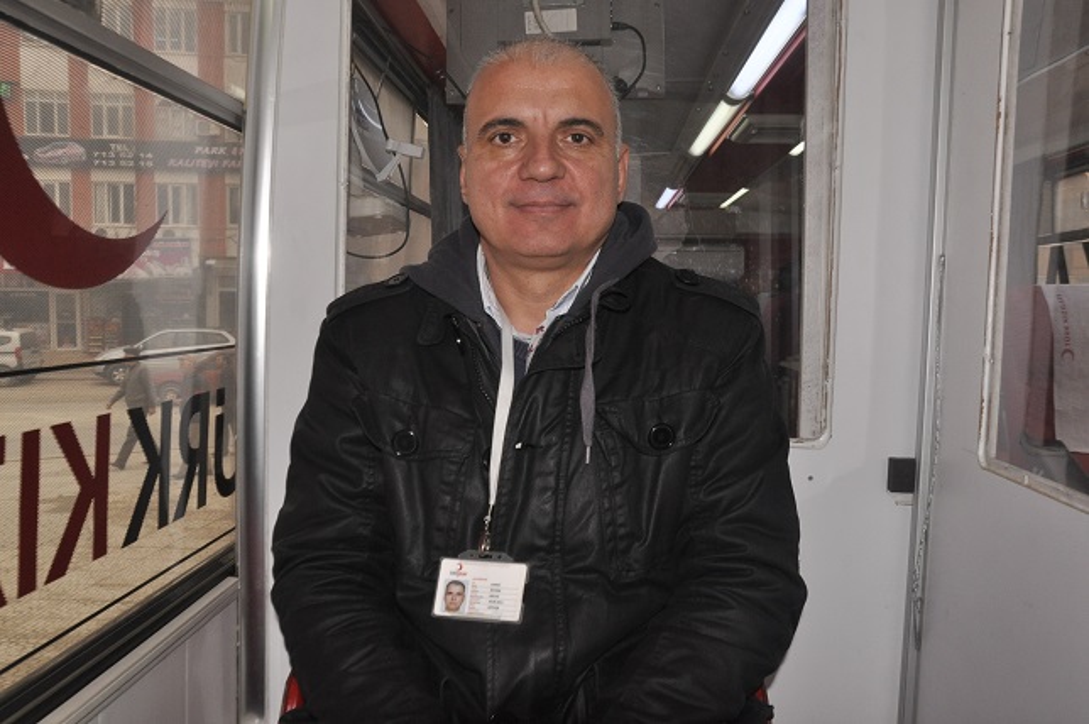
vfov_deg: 41.6
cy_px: 362
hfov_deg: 59.5
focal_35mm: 32
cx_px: 544
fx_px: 952
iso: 800
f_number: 6.3
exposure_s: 1/125
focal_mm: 21
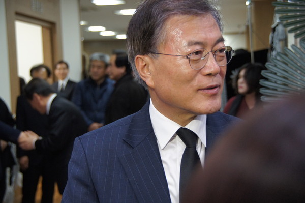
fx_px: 635
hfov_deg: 27.0
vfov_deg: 18.2
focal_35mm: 75
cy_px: 102
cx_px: 152
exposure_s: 1/60
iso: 1600
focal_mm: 50
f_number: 4.5
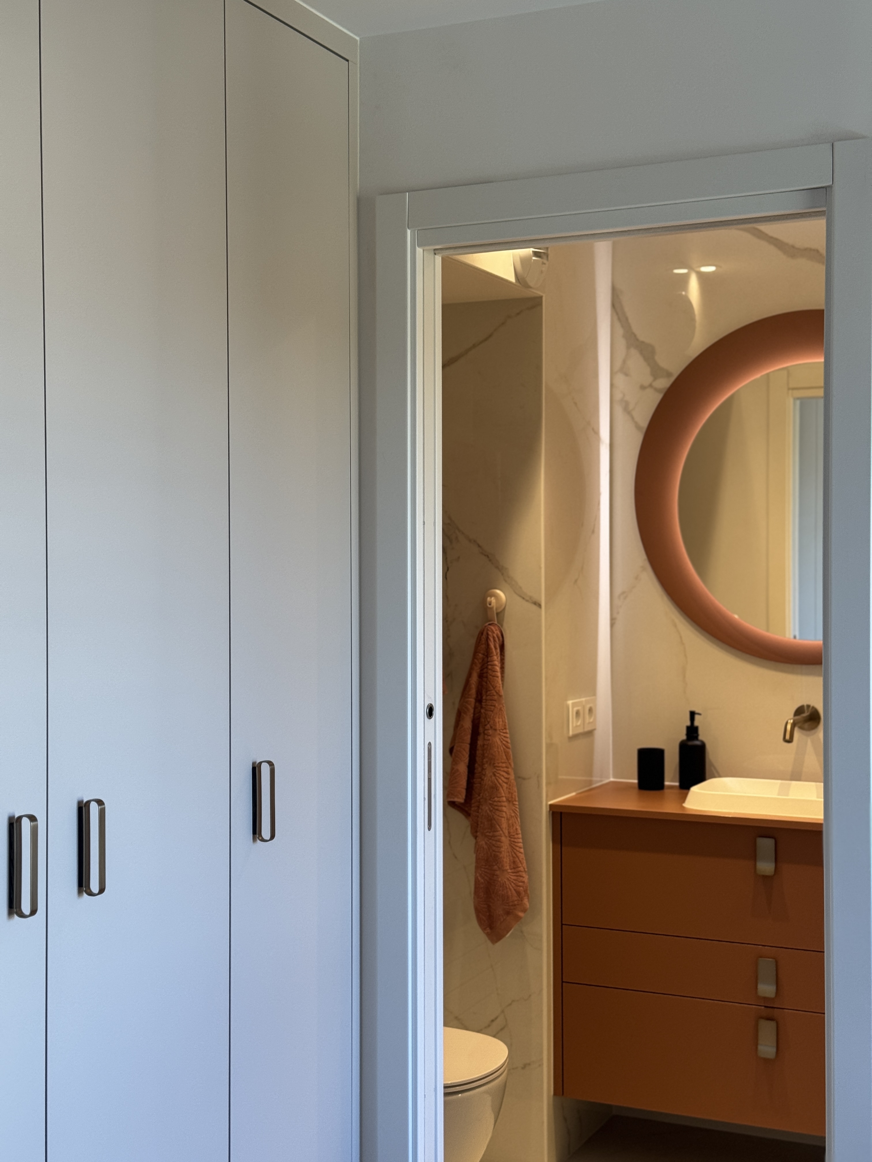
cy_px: 581
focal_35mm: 48
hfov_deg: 30.3
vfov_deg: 39.7
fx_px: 1612
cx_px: 436
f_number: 1.78
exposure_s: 1/100
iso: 100
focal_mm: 6.76
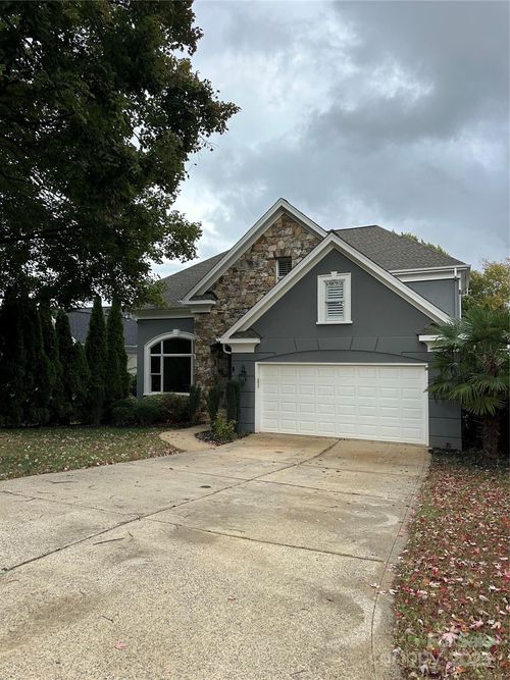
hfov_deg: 56.8
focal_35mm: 24
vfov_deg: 71.6
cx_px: 255
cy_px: 340
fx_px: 472
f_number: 1.78
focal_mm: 6.86
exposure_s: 1/1562
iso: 80
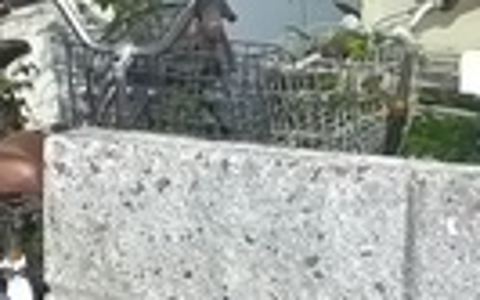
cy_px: -16
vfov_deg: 9.7
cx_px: 76
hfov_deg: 15.5
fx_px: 1752
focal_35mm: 134
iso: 400
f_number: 4
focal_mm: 5.1
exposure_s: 1/800
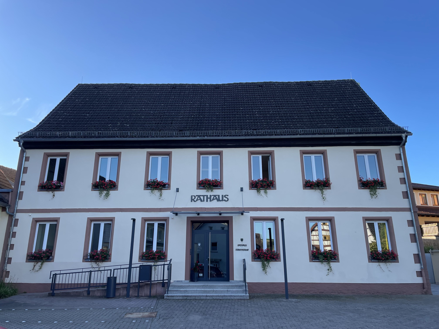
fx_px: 330
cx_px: 220
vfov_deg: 53.1
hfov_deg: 67.3
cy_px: 164
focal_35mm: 26
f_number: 1.6
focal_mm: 4.2
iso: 32
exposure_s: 1/842
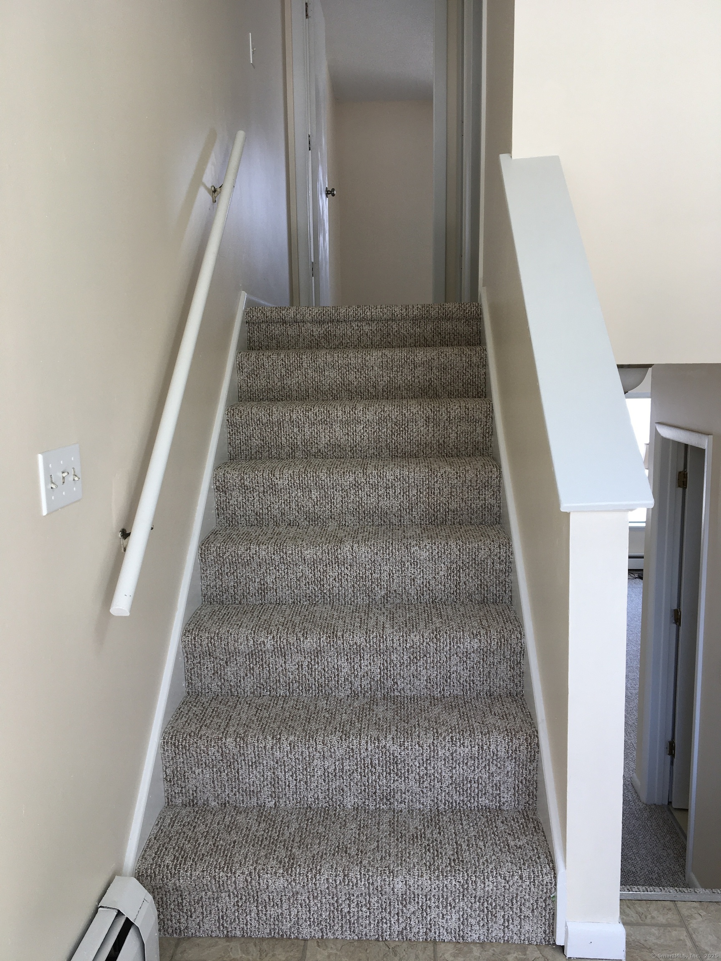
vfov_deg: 61.7
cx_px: 360
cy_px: 480
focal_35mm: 29
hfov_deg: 48.2
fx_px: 805
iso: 25
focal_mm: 4.15
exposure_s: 1/44
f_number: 2.2
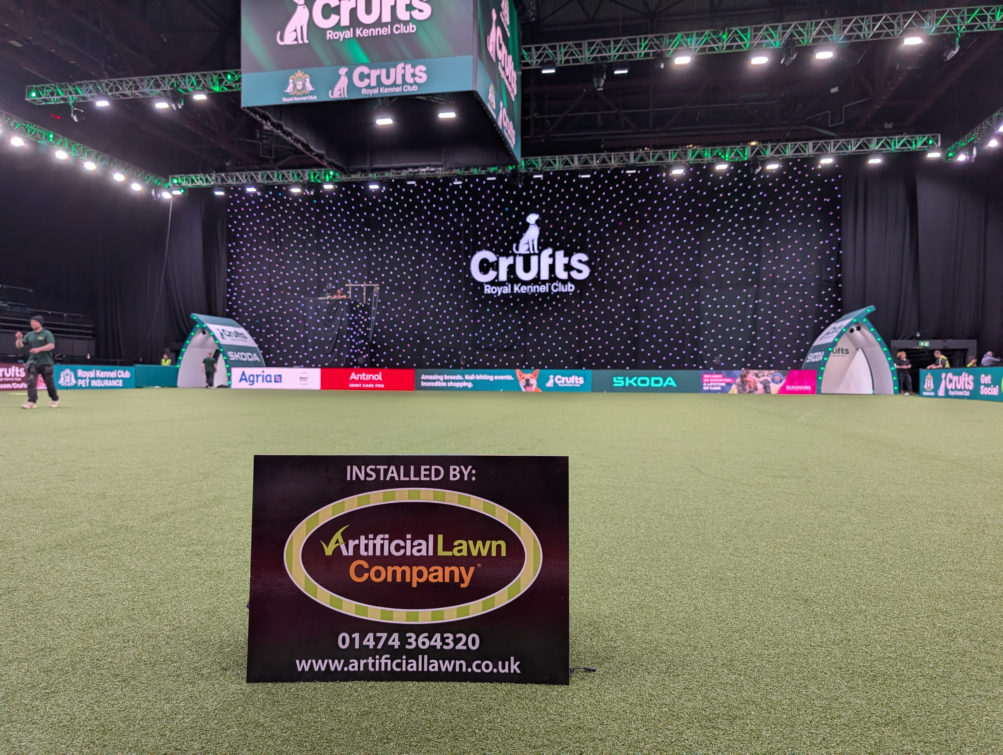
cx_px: 502
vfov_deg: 56.9
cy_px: 378
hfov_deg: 71.5
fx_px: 696
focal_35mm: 24
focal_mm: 6.9
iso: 44
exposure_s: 1/67.9
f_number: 1.68
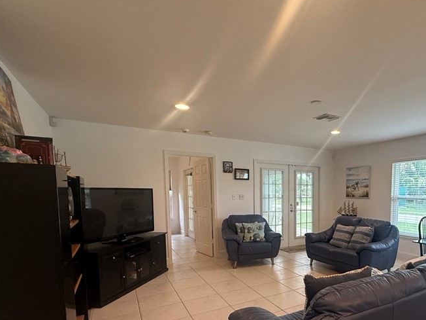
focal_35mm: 22
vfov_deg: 59.5
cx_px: 295
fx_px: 271
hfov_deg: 73.3
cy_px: 216
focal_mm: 2.22
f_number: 2.2
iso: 250
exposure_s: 1/120
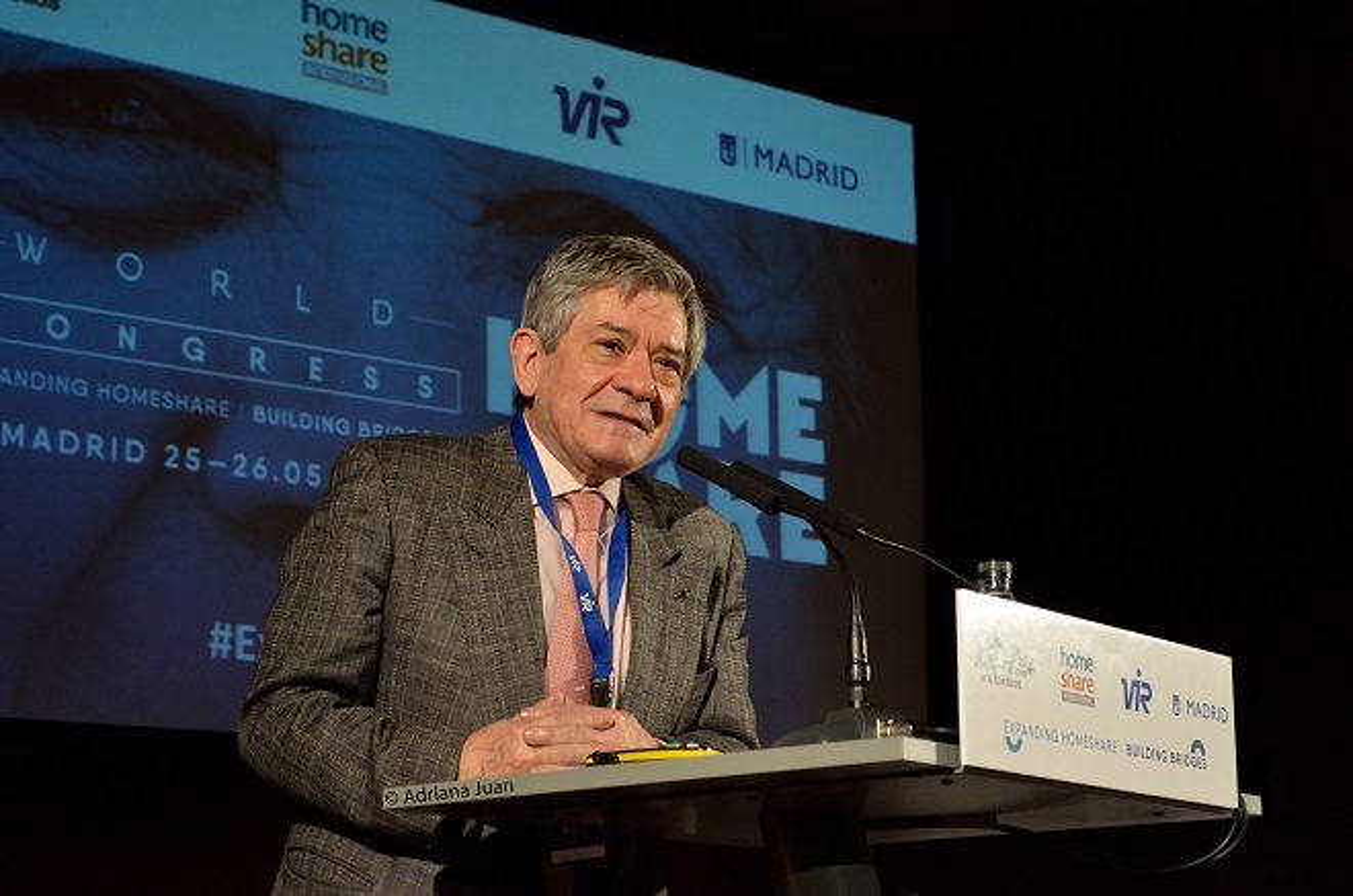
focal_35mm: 72
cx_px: 676
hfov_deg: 28.1
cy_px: 448
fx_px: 2700
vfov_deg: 18.8
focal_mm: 48
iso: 1250
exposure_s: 1/60
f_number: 5.6
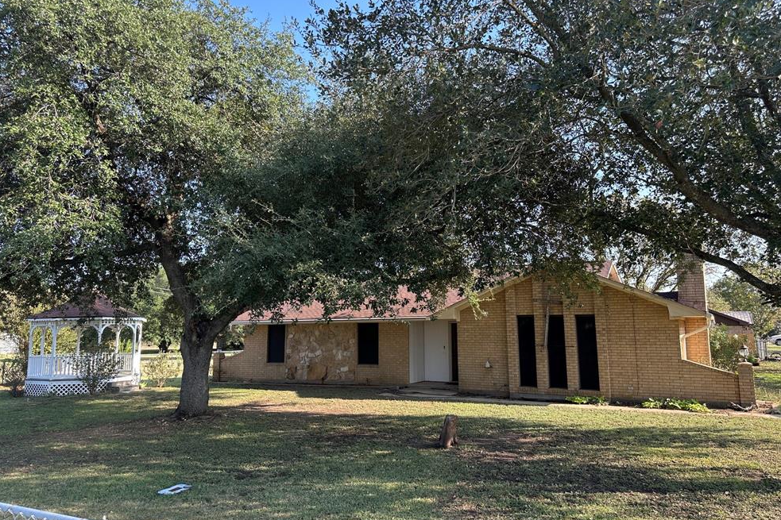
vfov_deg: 49.5
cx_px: 404
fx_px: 564
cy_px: 245
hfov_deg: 69.4
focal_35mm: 26
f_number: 1.78
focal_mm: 6.86
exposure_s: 1/611
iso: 80
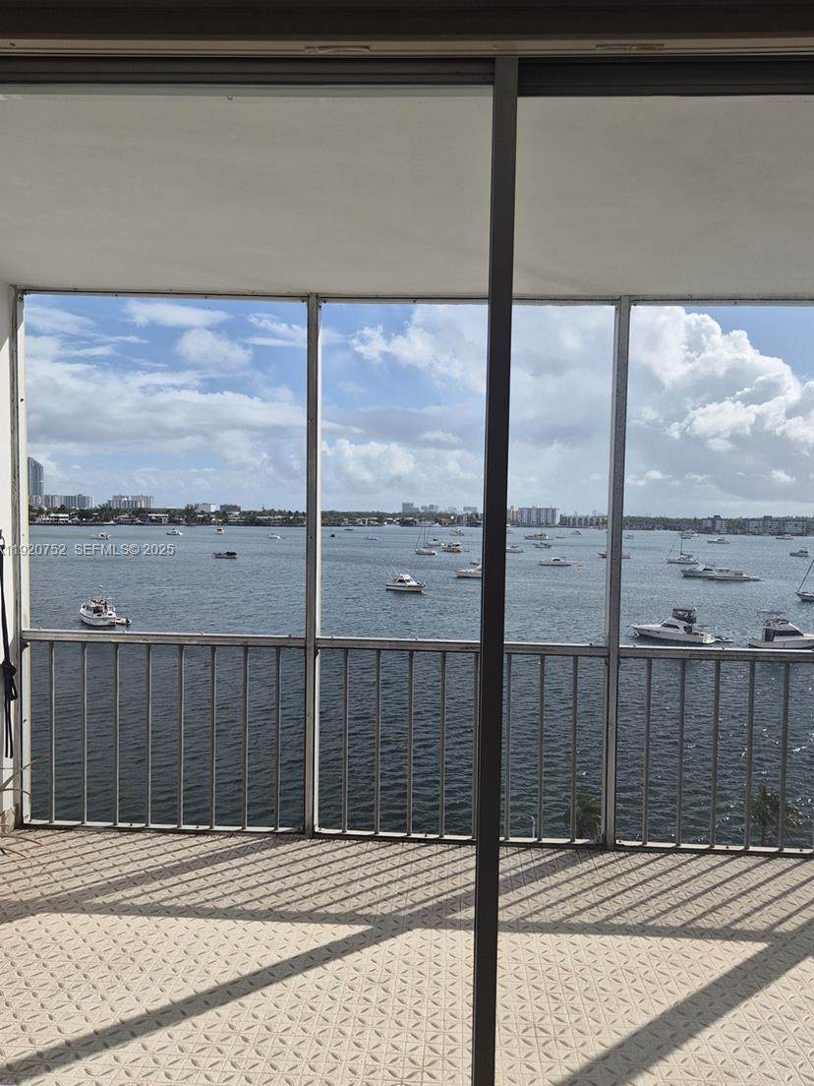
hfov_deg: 54.8
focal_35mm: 25
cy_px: 551
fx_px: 784
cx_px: 435
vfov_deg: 69.4
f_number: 1.8
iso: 25
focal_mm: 5.4
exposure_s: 1/3112
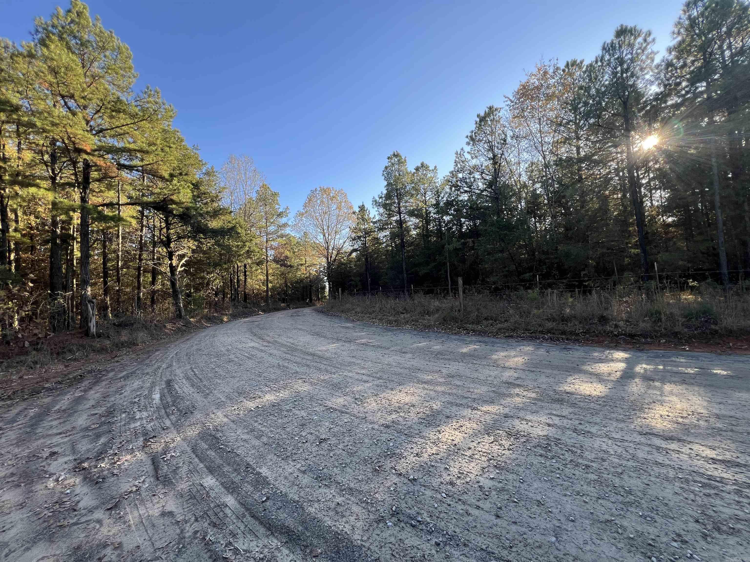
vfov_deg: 89.9
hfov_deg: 106.2
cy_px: 281
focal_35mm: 13
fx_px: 282
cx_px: 375
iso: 32
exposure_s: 1/188
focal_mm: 1.57
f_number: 1.8
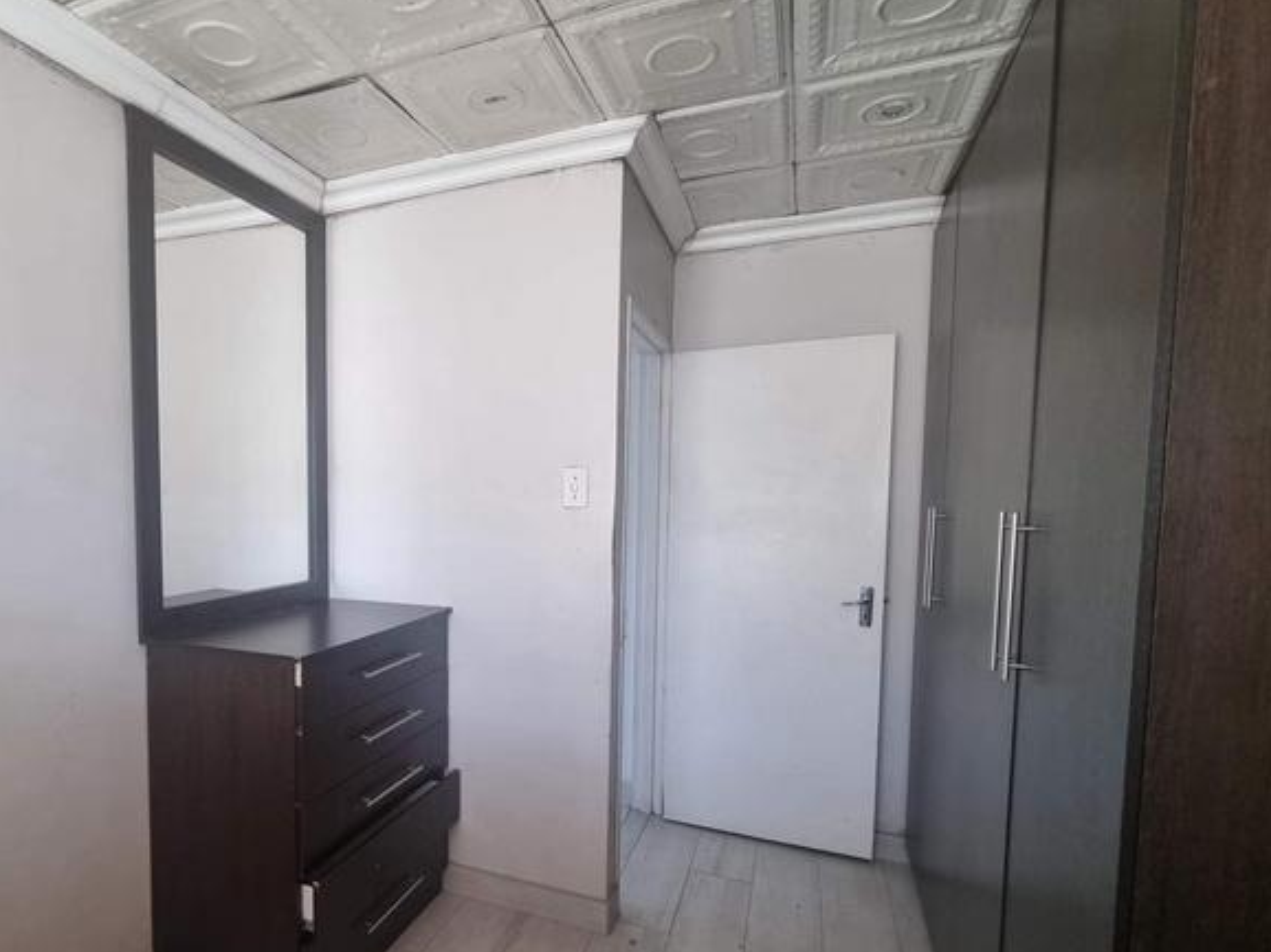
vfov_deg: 71.2
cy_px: 539
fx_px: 661
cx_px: 471
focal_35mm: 18
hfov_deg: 85.9
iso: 250
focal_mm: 2.2
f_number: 2.2
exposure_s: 1/50
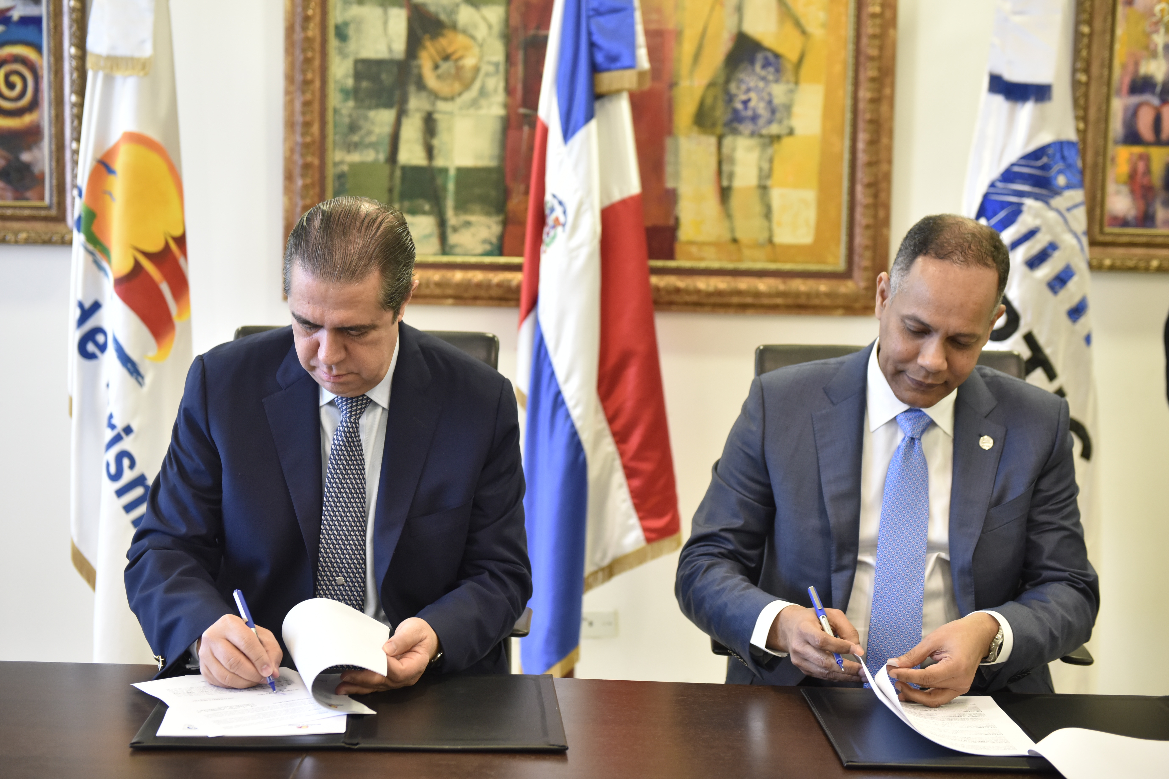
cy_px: 390
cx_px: 584
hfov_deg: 38.2
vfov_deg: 26.0
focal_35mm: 52
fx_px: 1688
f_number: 3.5
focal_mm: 52
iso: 1600
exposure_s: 1/125
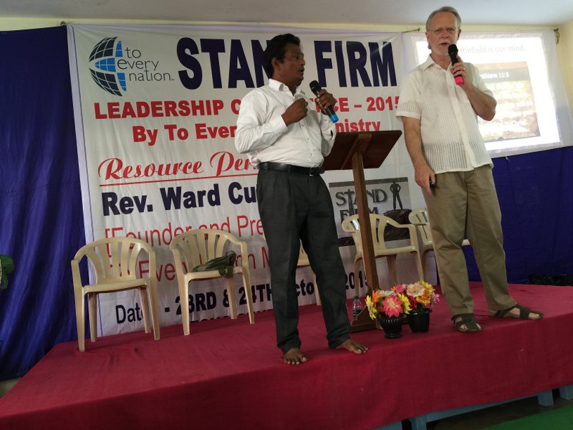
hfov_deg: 61.7
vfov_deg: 48.2
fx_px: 480
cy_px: 215
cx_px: 286
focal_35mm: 29
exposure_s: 1/17
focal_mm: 4.15
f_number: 2.2
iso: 50
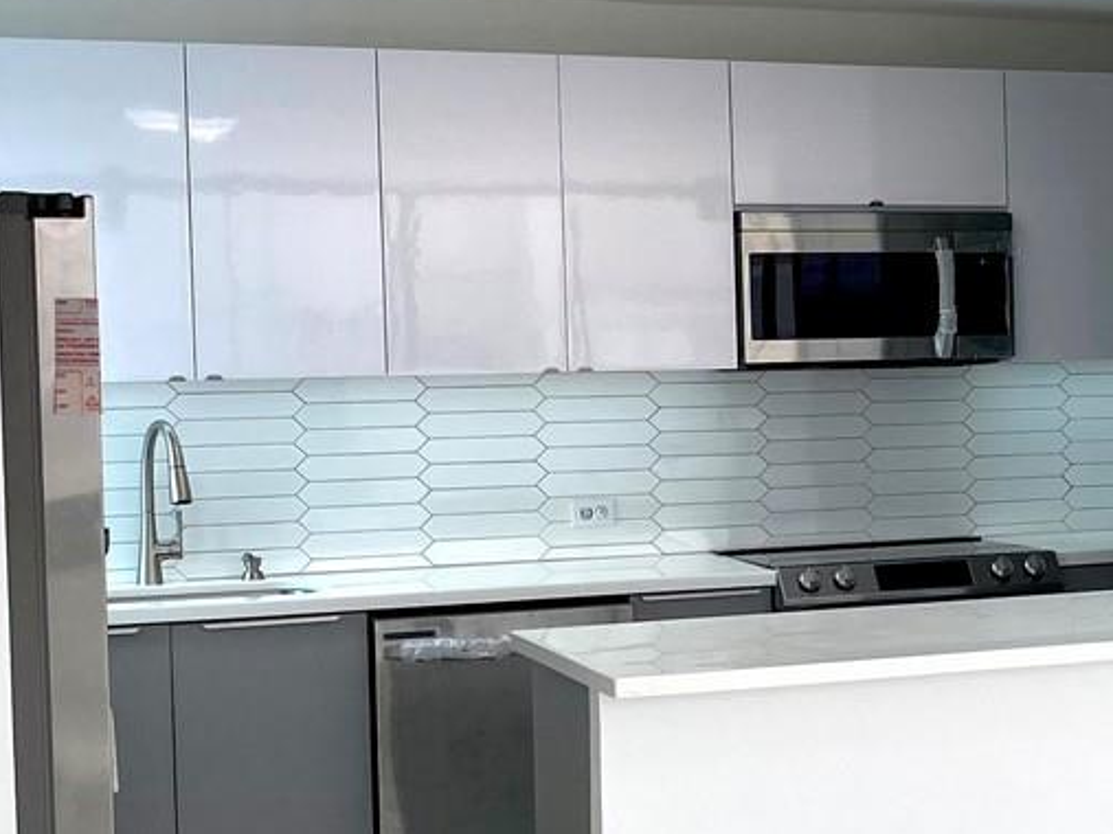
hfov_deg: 22.4
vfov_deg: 18.0
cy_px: 441
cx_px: 1258
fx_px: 2636
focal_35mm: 82
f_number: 1.8
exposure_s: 1/549
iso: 32
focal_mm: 4.25
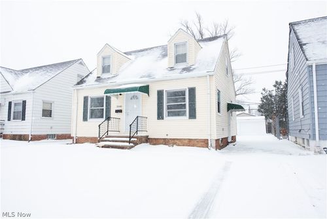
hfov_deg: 73.7
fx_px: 218
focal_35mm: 24
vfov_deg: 53.2
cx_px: 164
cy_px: 110
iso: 200
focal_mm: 24
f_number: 9
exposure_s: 1/320
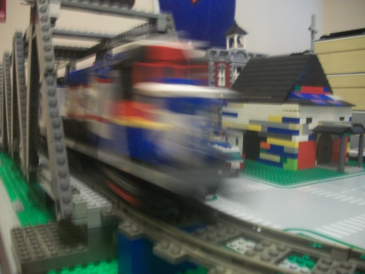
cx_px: 182
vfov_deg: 44.2
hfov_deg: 56.8
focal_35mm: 32
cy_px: 137
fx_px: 337
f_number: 2.9
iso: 202
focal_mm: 5.7
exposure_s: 1/8
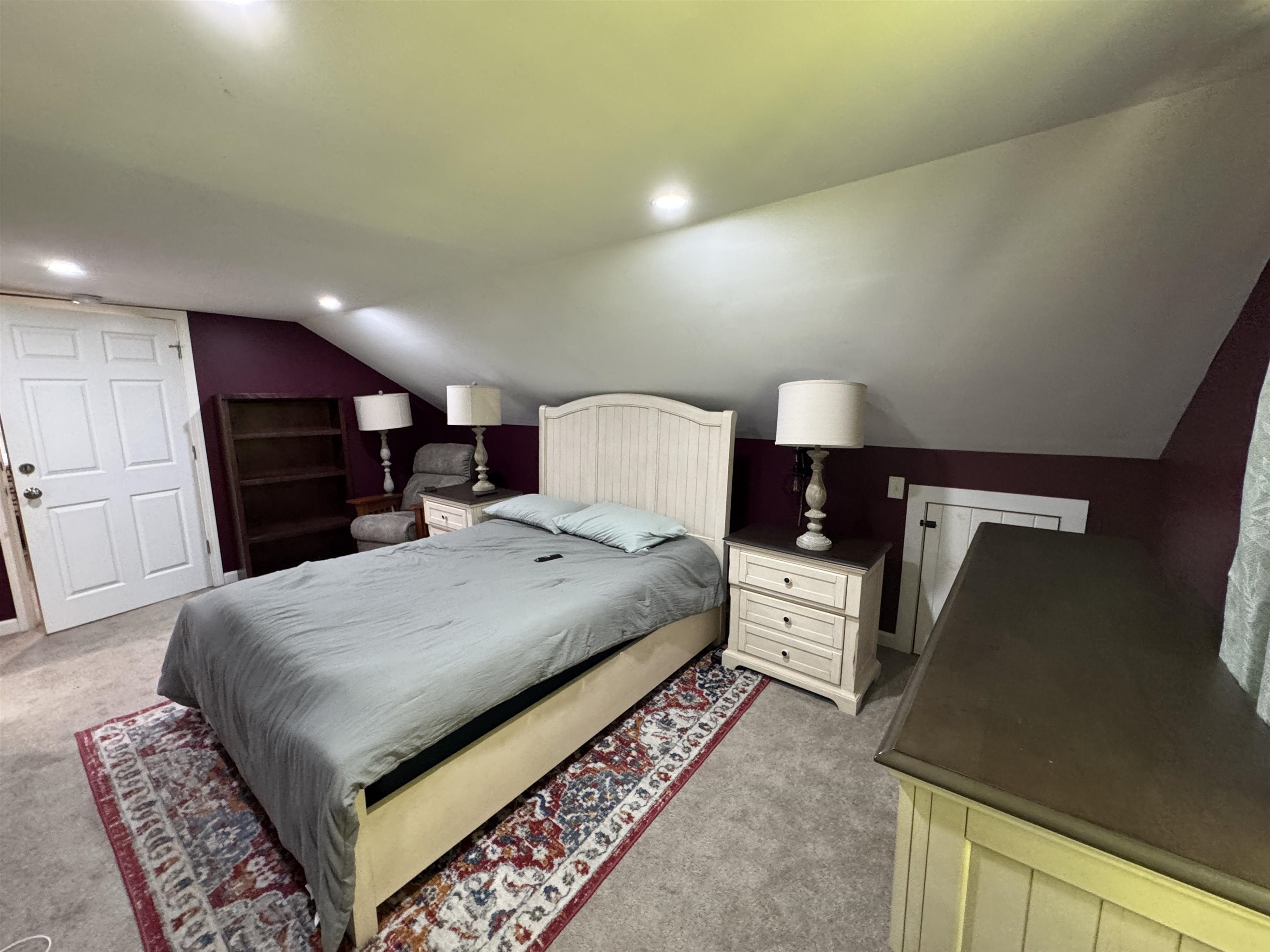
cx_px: 635
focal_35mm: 14
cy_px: 476
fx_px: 514
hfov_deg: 102.1
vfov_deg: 85.7
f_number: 2.2
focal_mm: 2.22
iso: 400
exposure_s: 1/60
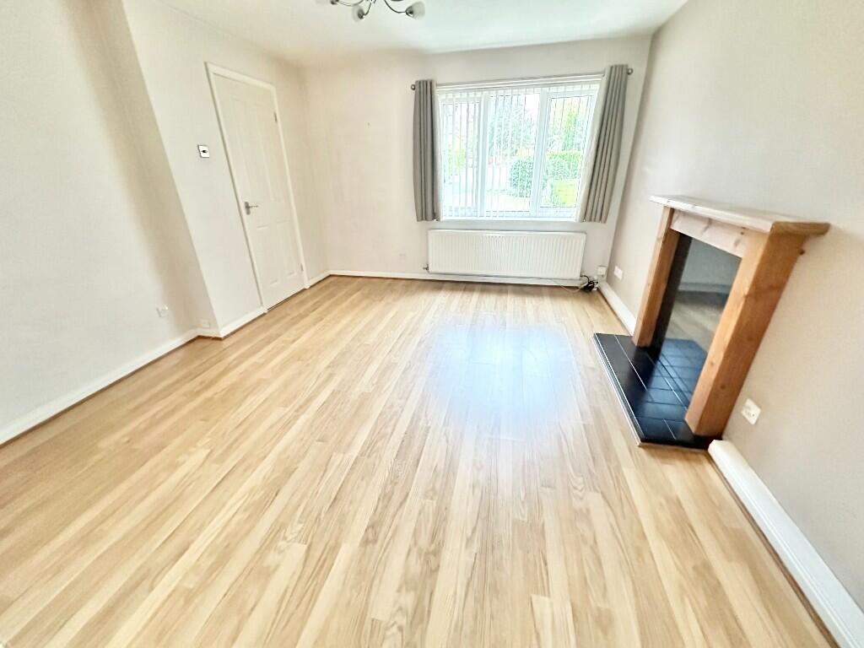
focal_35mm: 14
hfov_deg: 102.1
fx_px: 349
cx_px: 432
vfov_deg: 85.7
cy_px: 324
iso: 1250
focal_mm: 2.22
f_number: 2.2
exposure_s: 1/60
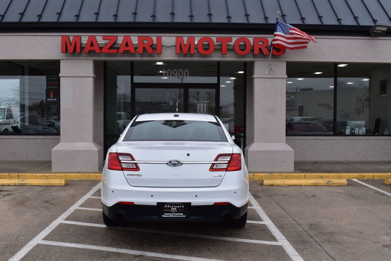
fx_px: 407
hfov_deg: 51.3
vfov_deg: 35.5
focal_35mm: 38
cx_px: 196
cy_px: 130
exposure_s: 1/320
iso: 400
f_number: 11
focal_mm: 25
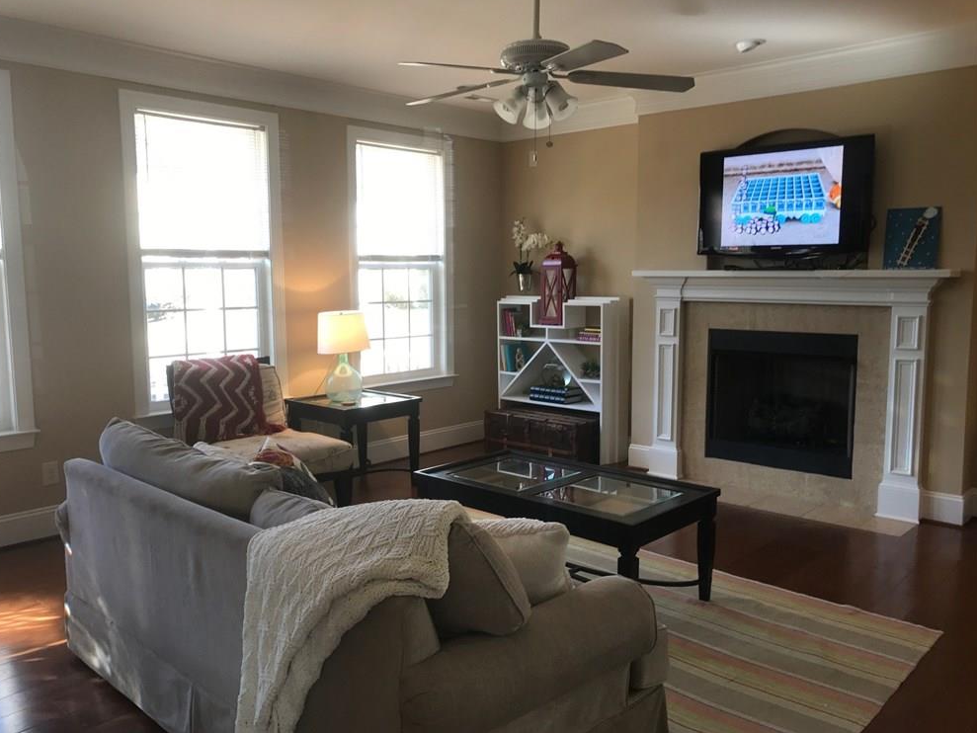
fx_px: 819
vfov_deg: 48.2
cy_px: 370
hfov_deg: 61.6
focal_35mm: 29
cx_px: 475
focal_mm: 3.99
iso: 20
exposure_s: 1/40
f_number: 1.8
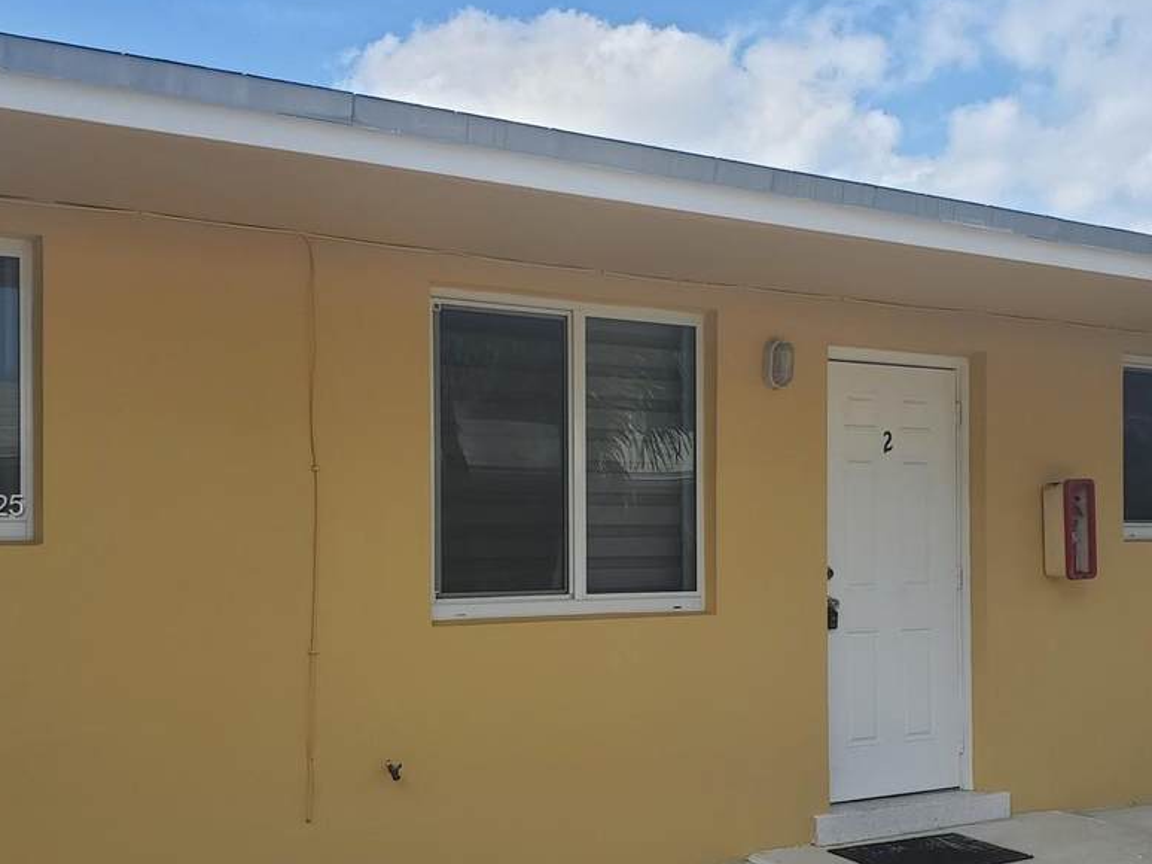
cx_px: 606
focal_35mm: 43
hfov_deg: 43.8
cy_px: 508
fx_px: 1431
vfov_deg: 33.5
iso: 50
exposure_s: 1/907
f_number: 2.4
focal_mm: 4.3
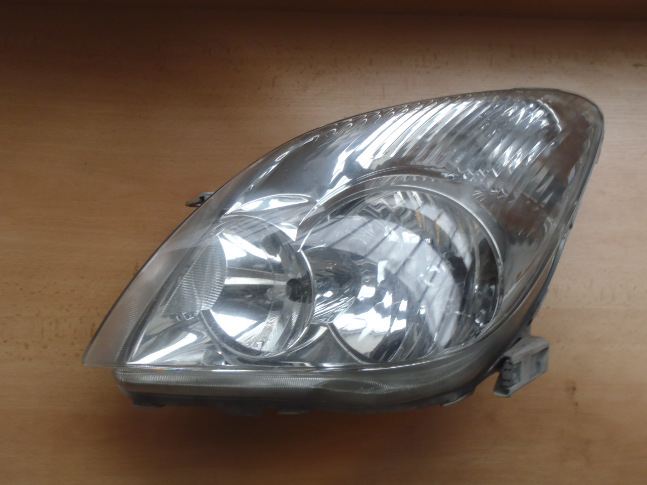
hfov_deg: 50.1
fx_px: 692
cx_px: 324
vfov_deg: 38.7
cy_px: 242
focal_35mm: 37
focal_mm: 6.64
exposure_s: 1/8
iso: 160
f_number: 4.7
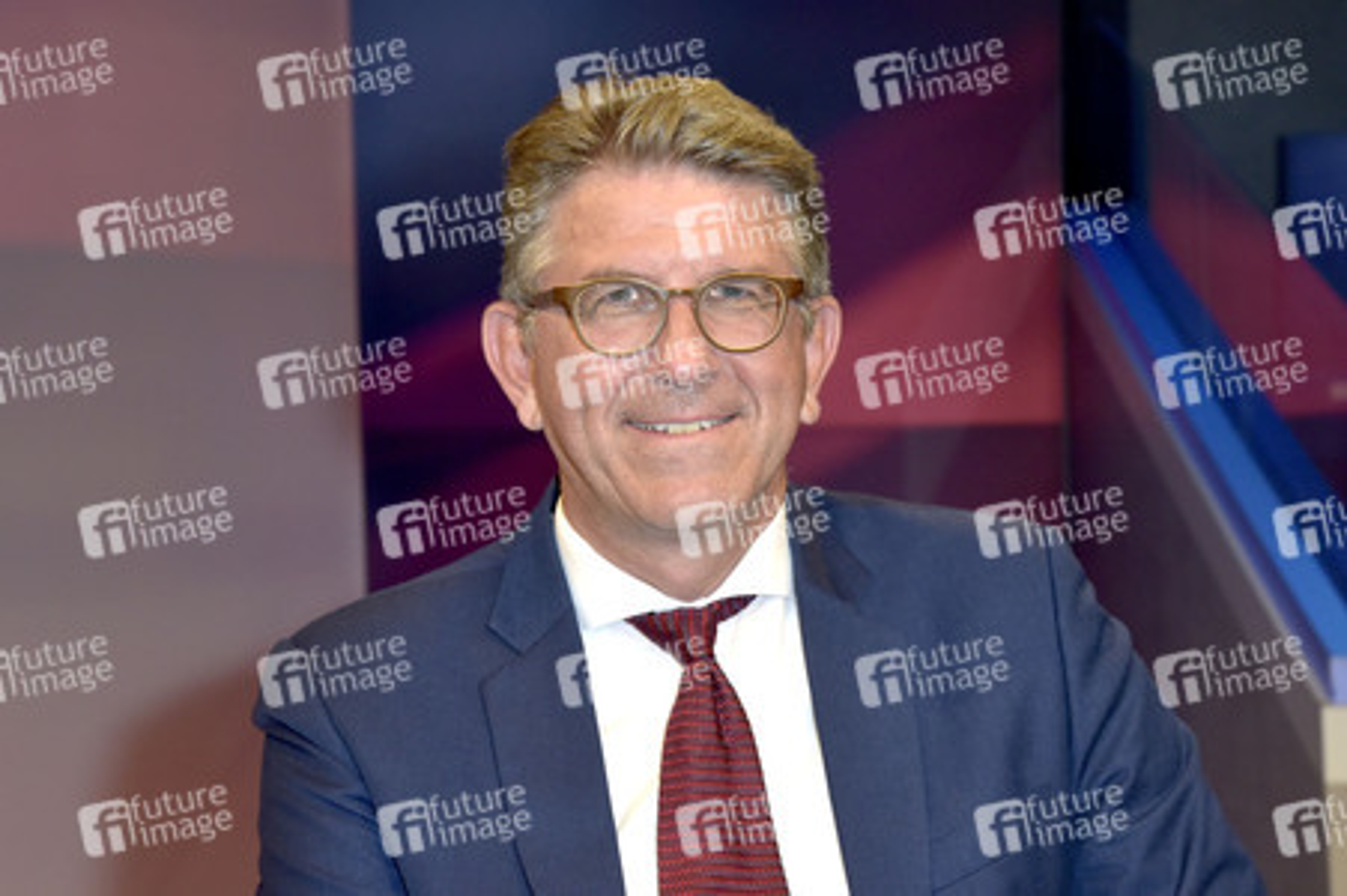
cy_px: 448
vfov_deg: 20.6
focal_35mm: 66
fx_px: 2468
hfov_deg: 30.5
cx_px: 674
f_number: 6.3
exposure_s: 1/200
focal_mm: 66
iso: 1250
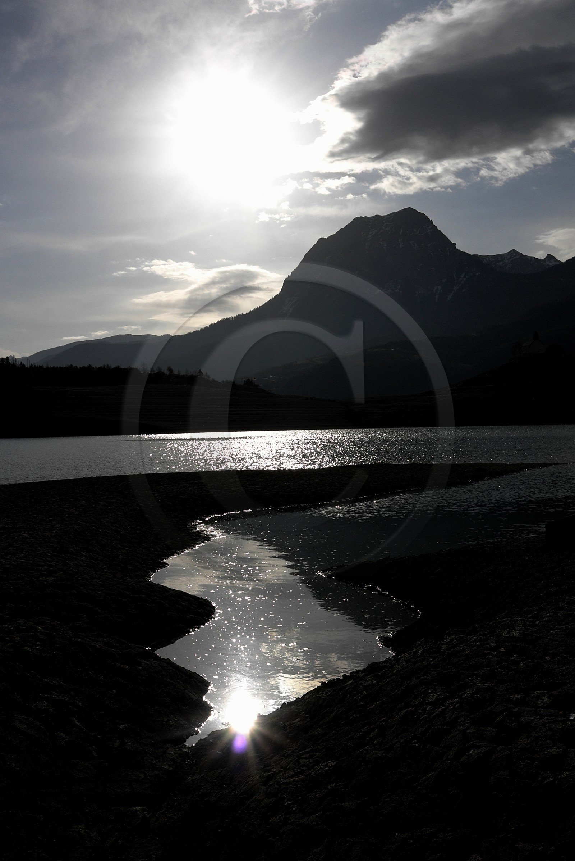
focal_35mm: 36
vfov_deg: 53.1
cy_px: 430
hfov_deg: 36.9
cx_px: 288
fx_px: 861
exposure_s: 1/2000
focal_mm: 24
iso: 400
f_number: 16
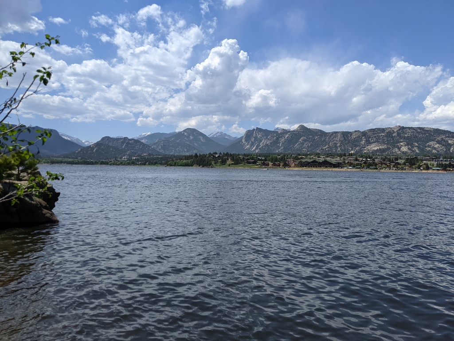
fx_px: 354
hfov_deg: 65.3
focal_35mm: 27
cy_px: 170
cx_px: 227
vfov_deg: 51.4
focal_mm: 4.44
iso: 71
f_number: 1.8
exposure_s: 1/5882
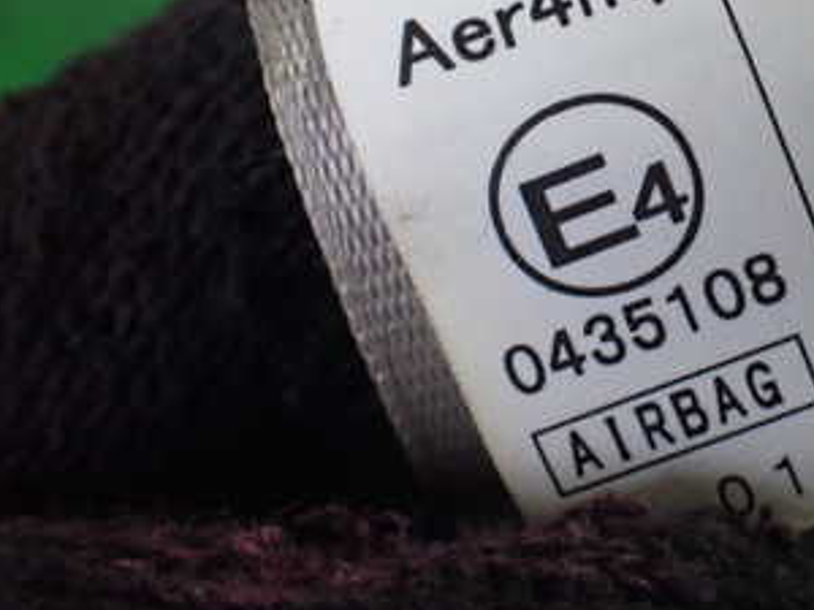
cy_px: 84
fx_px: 1411
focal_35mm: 60
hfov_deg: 30.6
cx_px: 749
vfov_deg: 23.9
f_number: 2.3
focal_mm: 5.4
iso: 800
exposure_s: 1/80
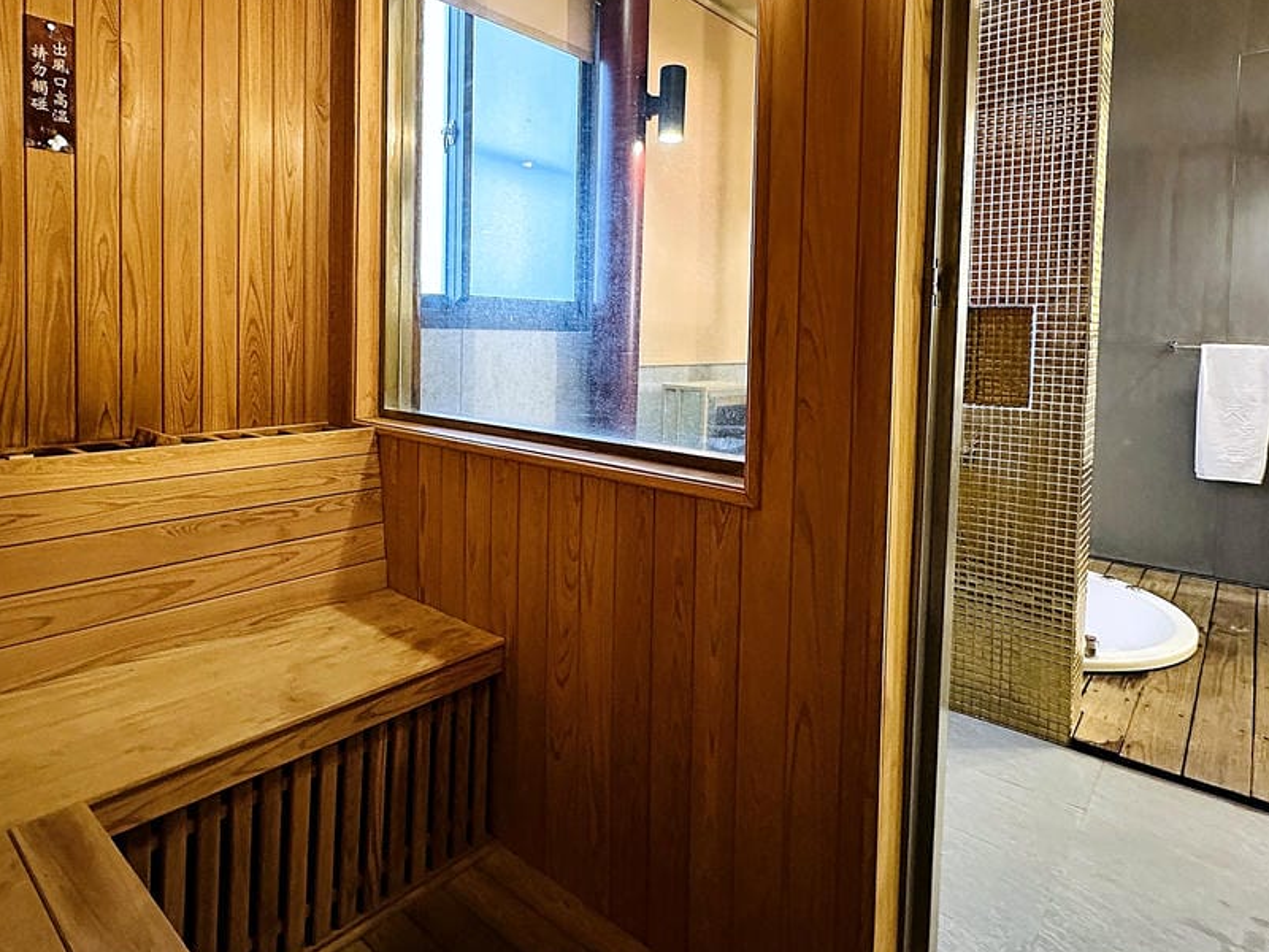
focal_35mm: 21
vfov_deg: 62.6
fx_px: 770
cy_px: 362
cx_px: 582
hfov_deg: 78.8
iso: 1000
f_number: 2.2
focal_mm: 2.22
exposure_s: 1/60
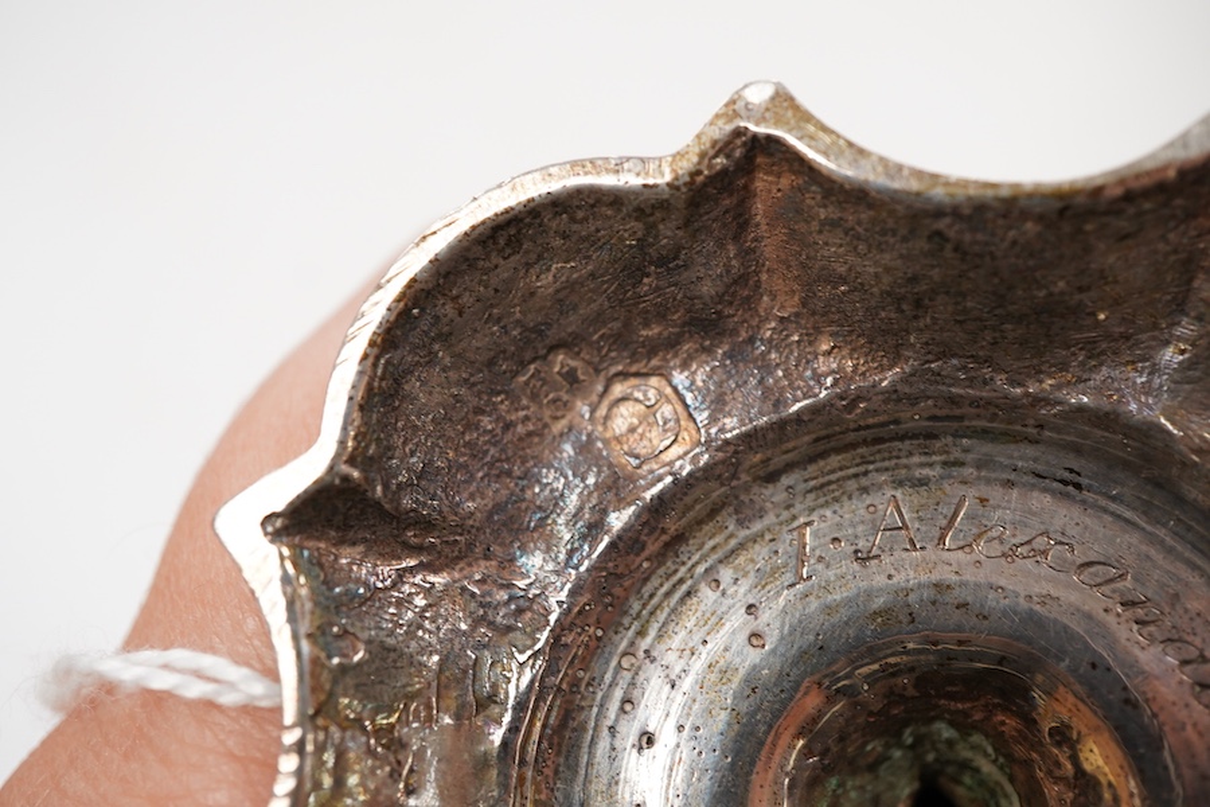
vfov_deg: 29.9
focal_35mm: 45
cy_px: 404
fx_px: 1512
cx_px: 605
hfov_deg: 43.6
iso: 1250
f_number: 8
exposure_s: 1/125
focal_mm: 30
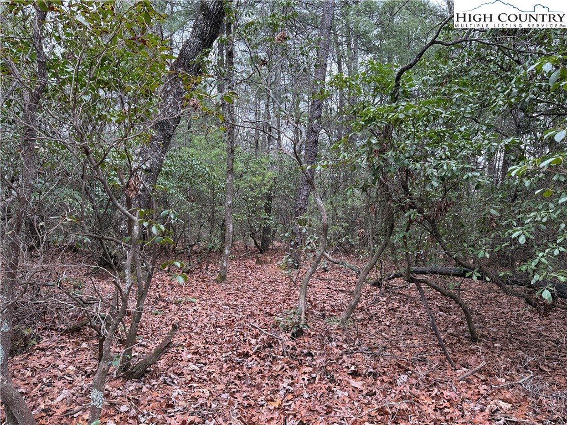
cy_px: 212
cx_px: 284
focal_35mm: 24
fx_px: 393
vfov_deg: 56.8
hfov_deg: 71.6
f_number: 1.78
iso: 100
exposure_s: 1/423
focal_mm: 6.76
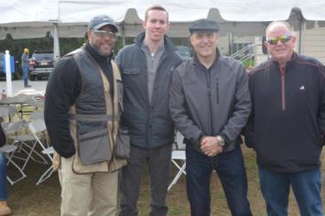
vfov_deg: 24.5
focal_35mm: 55
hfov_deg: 36.3
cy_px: 132
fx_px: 496
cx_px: 177
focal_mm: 26
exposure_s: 1/125
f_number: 5.6
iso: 140
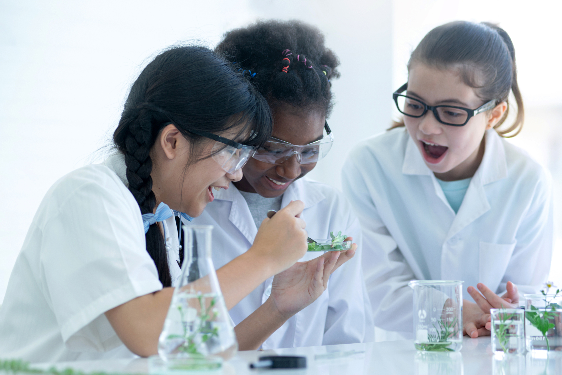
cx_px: 281
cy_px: 188
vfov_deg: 12.2
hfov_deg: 18.3
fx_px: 1749
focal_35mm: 112
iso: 125
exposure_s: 1/160
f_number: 3.5
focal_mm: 112
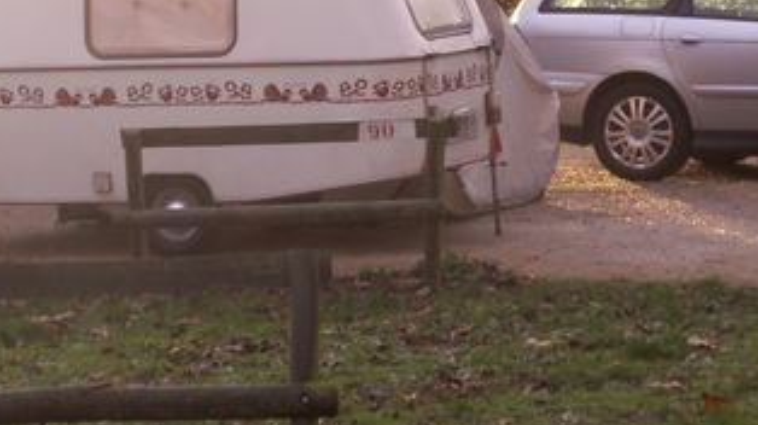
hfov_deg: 11.4
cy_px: 123
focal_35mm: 189
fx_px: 3796
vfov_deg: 6.4
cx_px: 473
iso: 50
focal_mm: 11.42
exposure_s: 1/40
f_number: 3.2
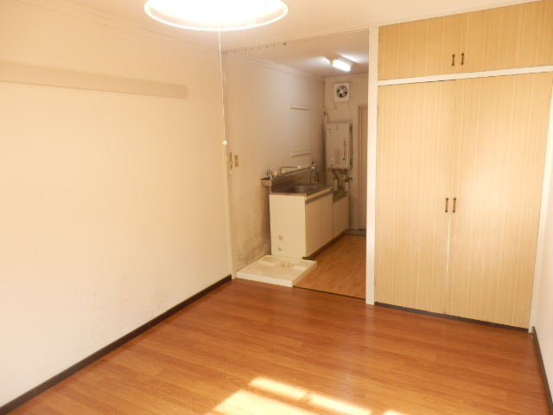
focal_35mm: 24
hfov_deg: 71.6
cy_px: 208
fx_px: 383
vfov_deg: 56.8
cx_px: 276
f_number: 3
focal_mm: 4.2
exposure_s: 1/30
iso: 125
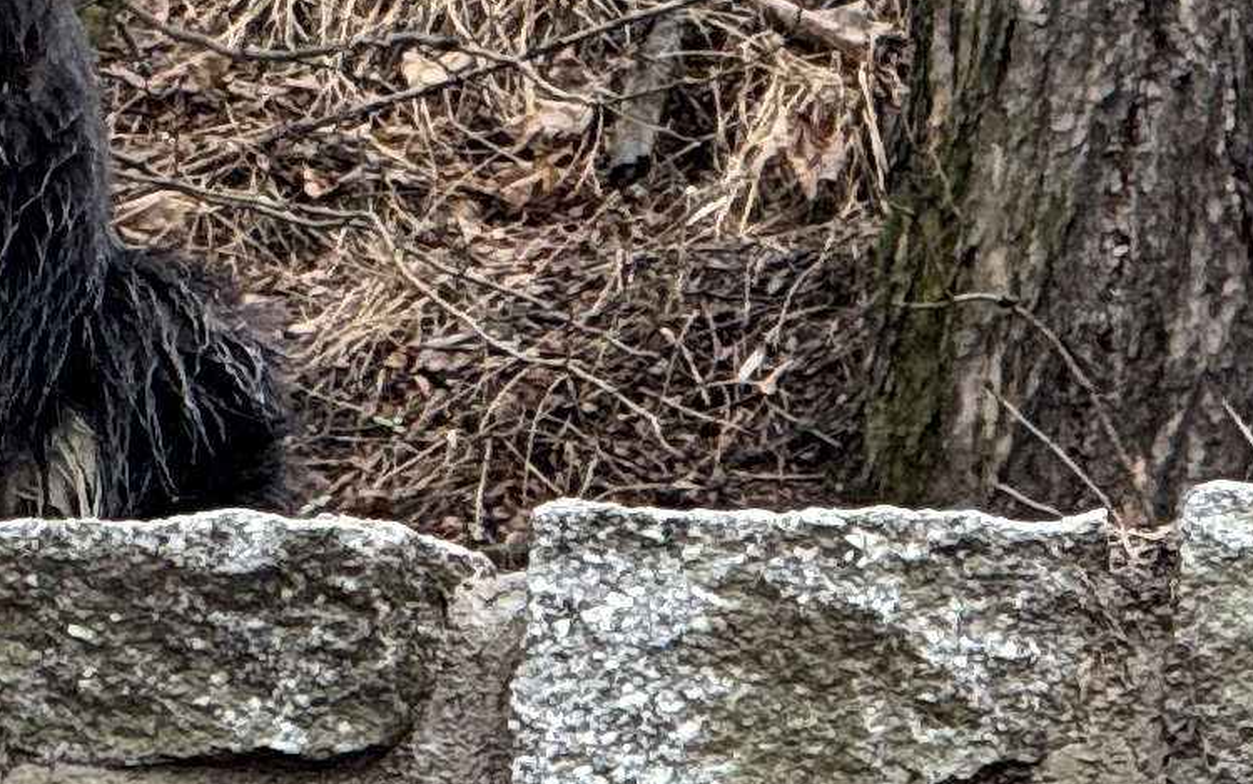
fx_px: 23361
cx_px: -1372
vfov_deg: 1.9
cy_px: -246
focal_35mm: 684
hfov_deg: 3.1
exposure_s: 1/99
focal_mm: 15.66
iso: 64
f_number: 2.8
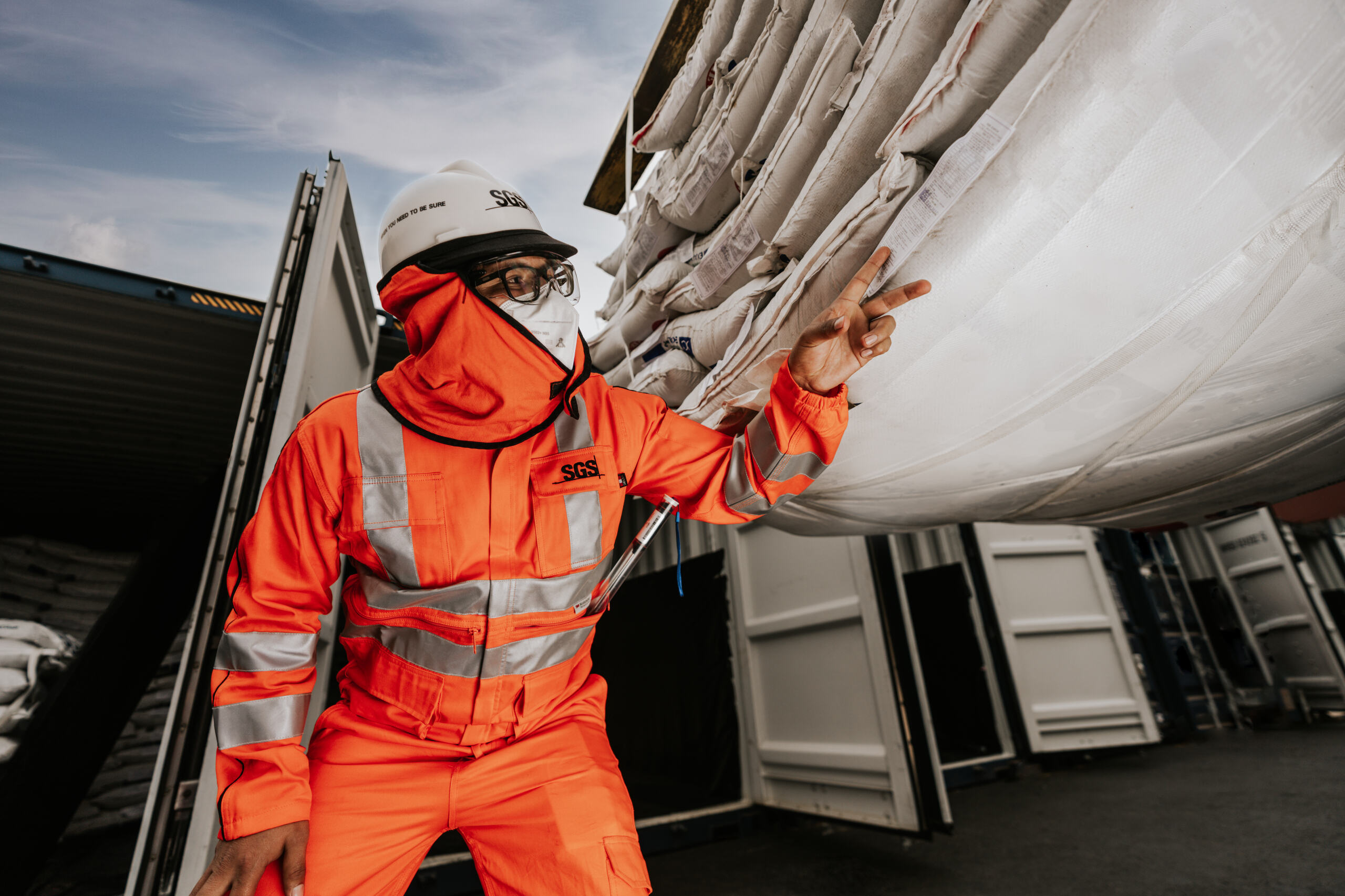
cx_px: 672
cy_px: 448
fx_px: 598
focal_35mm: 16
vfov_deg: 73.7
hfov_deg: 96.7
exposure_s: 1/30
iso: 100
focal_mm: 16
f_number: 2.8
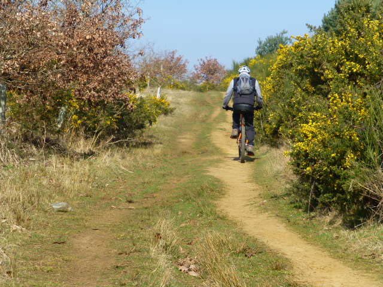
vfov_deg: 9.6
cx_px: 192
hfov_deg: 12.8
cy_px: 144
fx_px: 1704
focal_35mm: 154
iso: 100
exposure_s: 1/400
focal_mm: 27.6
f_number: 5.4
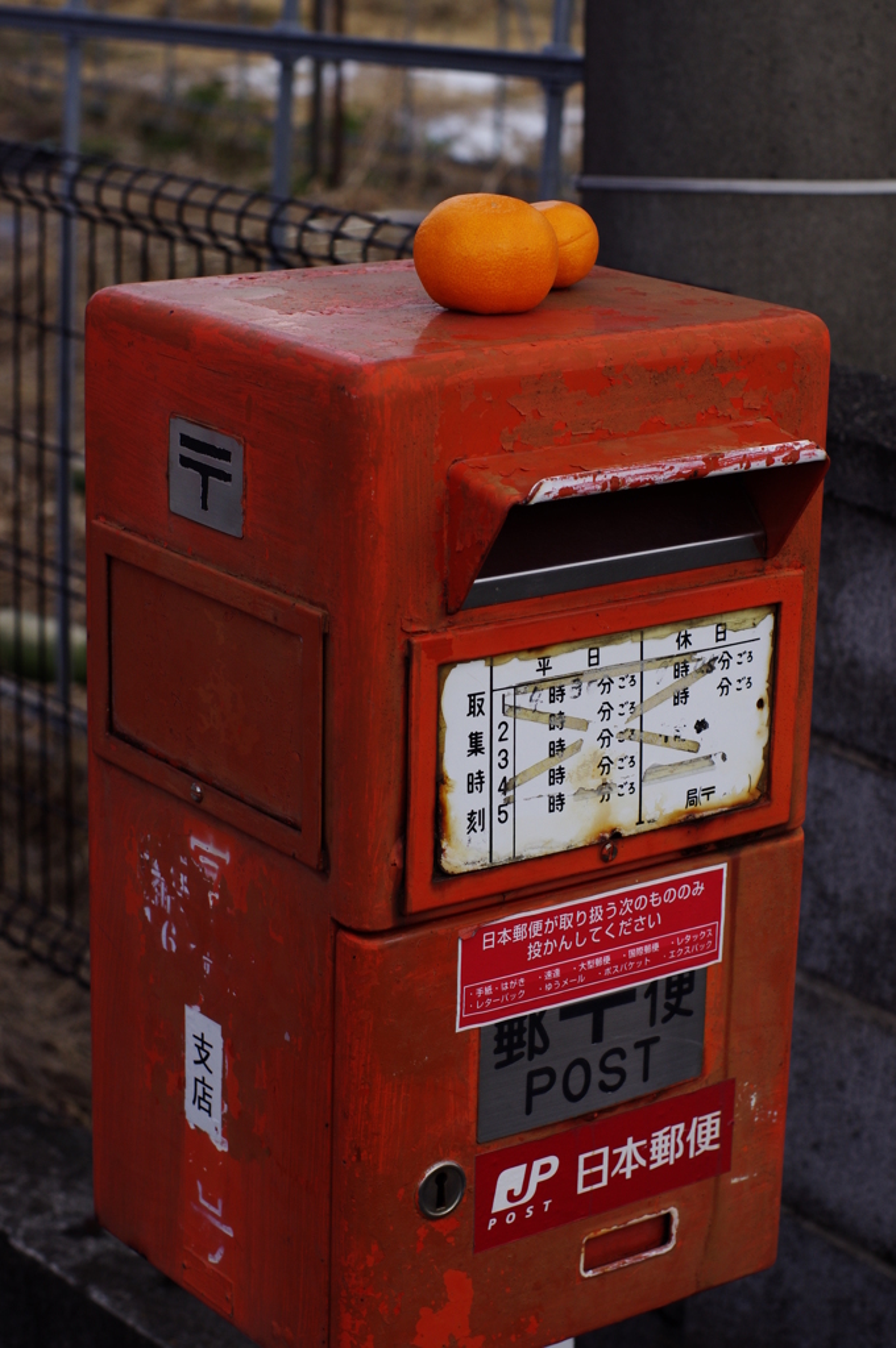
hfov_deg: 18.1
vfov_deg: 27.0
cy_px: 674
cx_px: 448
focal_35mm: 75
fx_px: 2807
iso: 200
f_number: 5.6
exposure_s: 1/250
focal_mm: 50
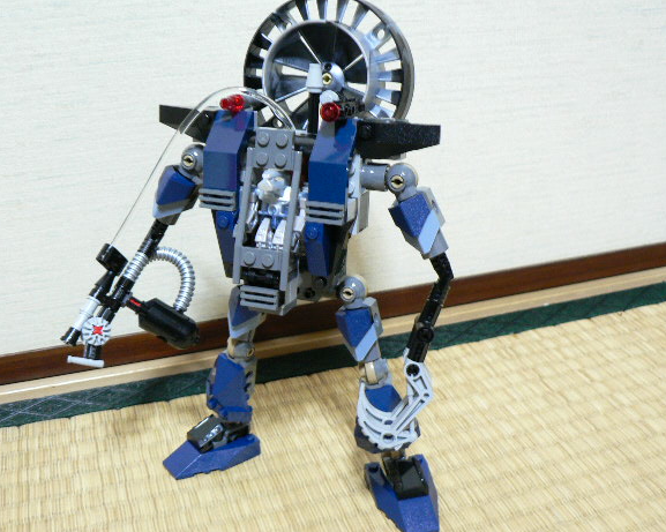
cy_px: 257
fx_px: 768
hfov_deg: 46.8
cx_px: 310
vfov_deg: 38.2
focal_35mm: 39
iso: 200
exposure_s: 1/5
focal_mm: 6
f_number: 2.8
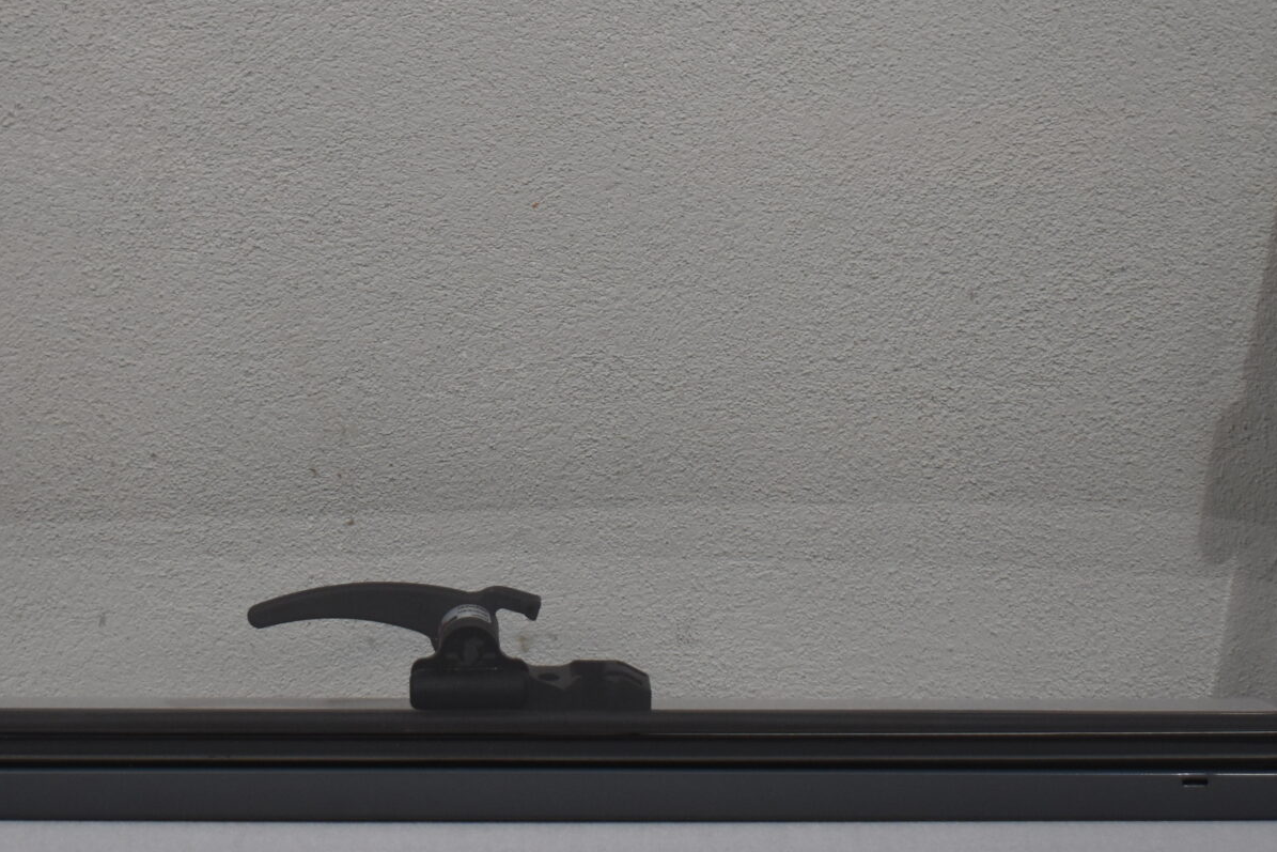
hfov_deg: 22.6
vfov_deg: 15.1
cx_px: 461
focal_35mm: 90
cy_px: 191
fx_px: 3193
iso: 560
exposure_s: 1/250
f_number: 4.2
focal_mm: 28
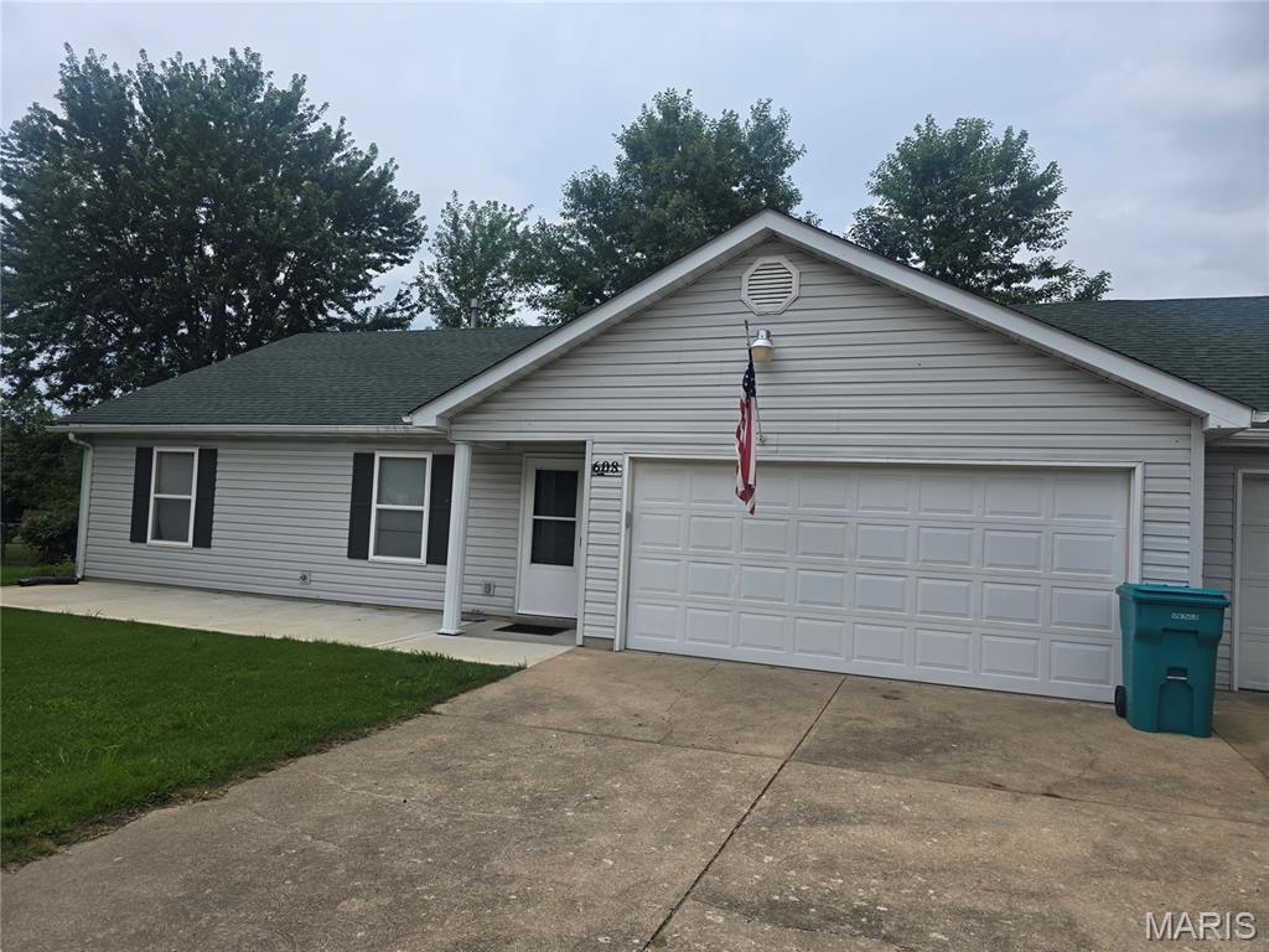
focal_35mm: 23
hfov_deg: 73.9
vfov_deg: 58.9
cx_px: 634
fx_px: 843
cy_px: 476
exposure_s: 1/234
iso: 12
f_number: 1.7
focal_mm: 6.3
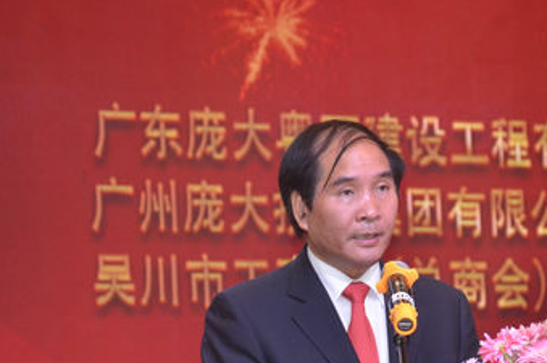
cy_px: 301
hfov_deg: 6.9
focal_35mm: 297
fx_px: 4506
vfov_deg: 4.6
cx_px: 334
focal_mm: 112
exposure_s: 1/60
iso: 1000
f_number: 5.6
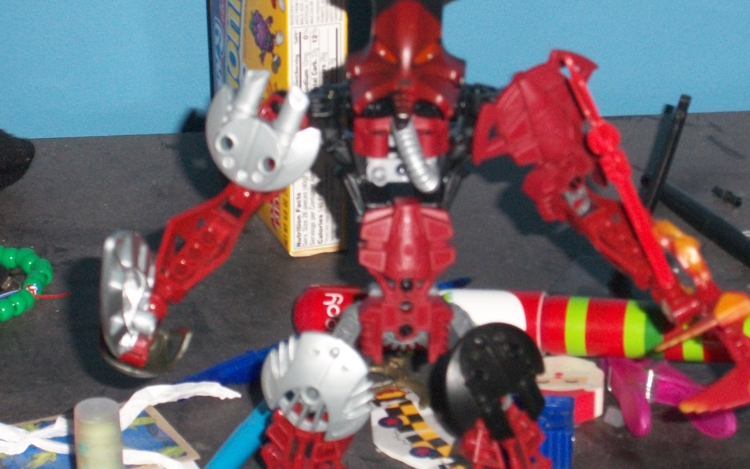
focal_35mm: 147
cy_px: 234
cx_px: 445
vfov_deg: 8.9
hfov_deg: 14.2
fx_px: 3005
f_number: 5.7
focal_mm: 18.8
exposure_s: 1/100
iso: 320
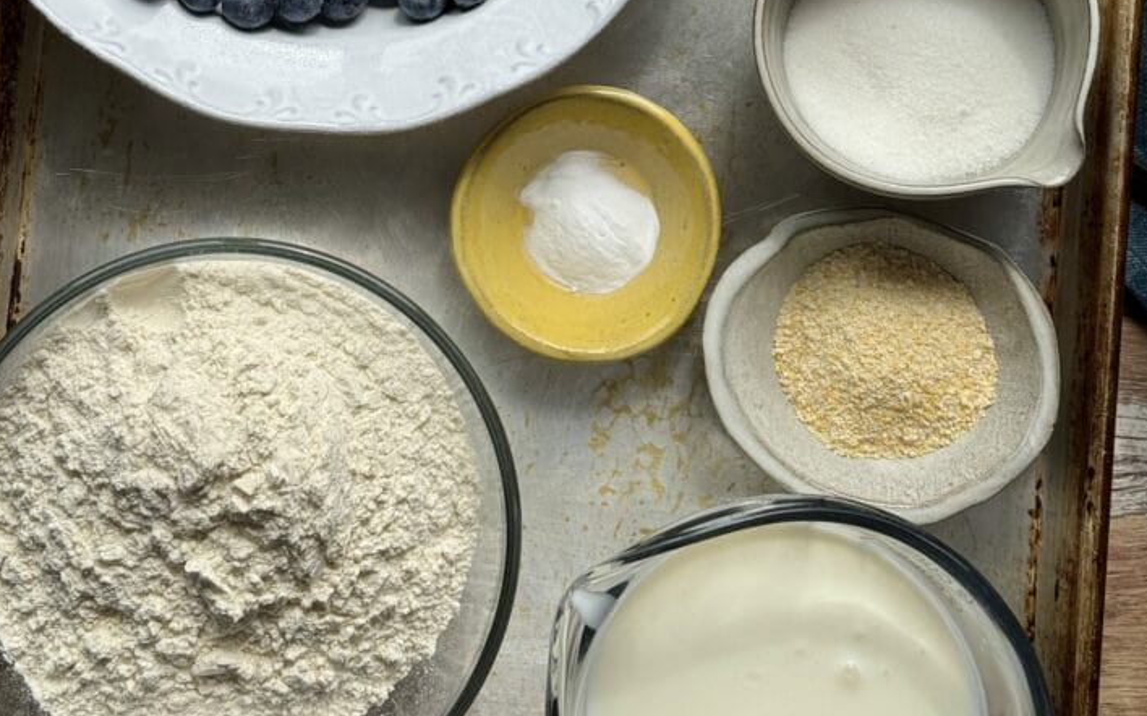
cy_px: 42
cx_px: 575
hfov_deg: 29.8
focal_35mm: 69
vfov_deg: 18.5
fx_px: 2156
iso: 64
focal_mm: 6.76
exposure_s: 1/2252
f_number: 1.78
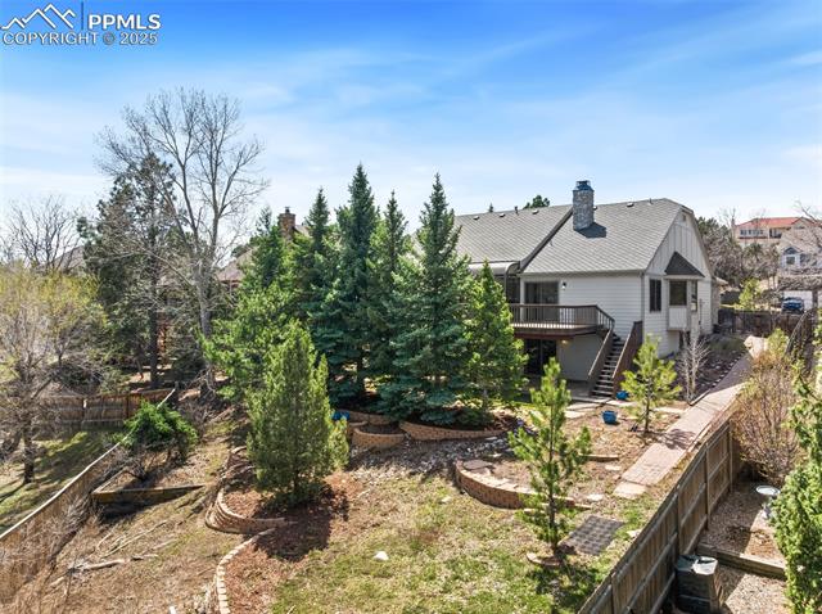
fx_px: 569
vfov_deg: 56.7
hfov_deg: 71.7
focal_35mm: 24
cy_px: 307
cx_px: 411
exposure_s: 1/100
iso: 110
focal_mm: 12.29
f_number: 10
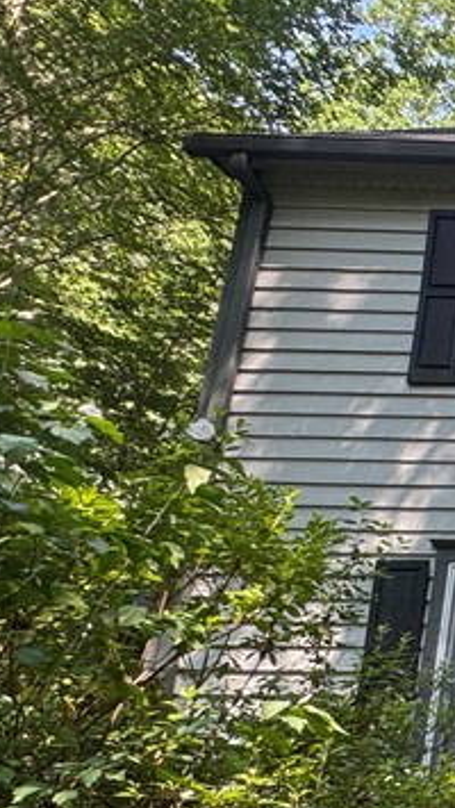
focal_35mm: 44
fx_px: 943
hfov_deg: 16.9
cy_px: 576
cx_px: 983
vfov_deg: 45.2
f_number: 2.2
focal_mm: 2.22
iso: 40
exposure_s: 1/121
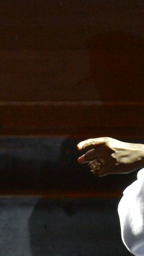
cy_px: 128
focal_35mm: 944
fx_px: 6405
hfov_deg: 1.3
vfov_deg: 2.3
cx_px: 187
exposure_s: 1/400
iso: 1600
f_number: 5.6
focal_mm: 600
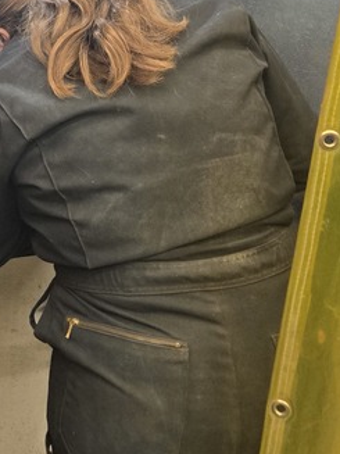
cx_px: -44
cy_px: 99
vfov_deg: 26.6
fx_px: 944
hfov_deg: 19.5
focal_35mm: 72
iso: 500
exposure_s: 1/120
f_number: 1.8
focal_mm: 5.4
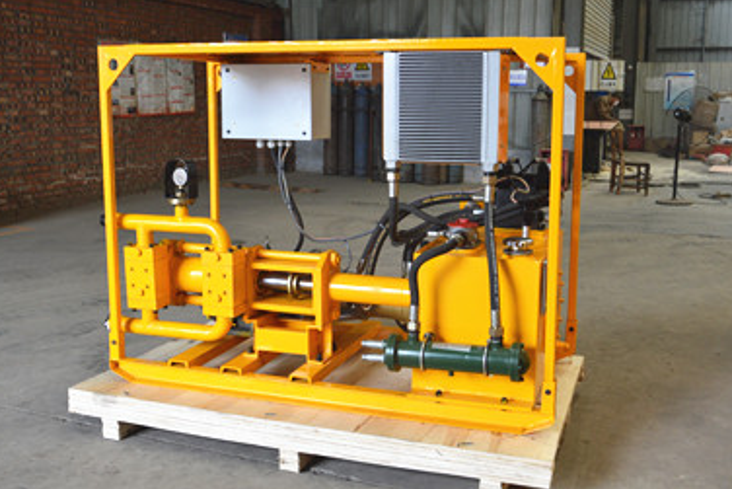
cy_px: 236
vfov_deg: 37.9
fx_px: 712
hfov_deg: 54.4
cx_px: 361
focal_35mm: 35
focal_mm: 22
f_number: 5.6
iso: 400
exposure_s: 1/125
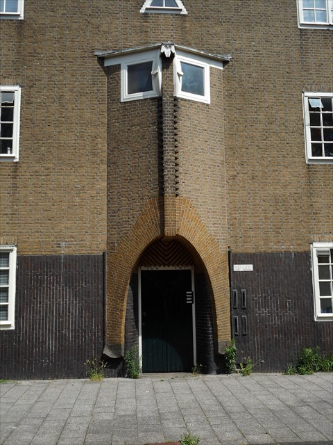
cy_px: 222
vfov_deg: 47.9
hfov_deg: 36.8
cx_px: 166
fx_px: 500
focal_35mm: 39
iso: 80
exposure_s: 1/320
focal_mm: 6.9
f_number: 4.5
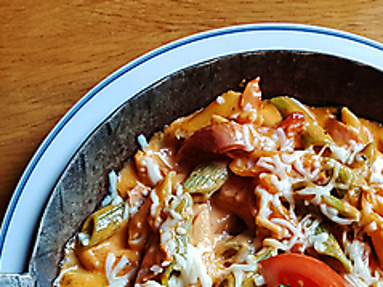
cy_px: 305
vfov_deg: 23.8
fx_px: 641
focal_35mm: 58
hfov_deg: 33.1
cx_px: 240
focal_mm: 4.2
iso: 125
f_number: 1.7
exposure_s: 1/50
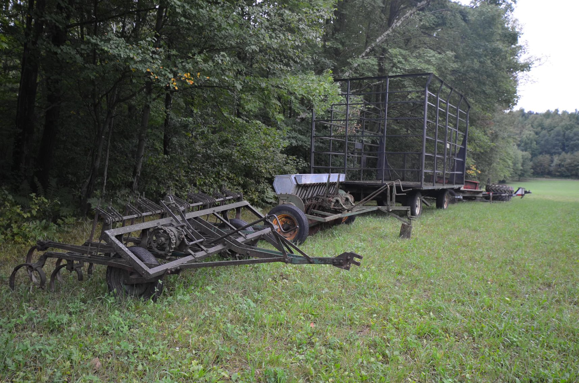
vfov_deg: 43.4
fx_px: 481
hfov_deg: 62.0
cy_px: 192
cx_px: 290
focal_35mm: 30
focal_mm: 20
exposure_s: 1/60
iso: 640
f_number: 4.5
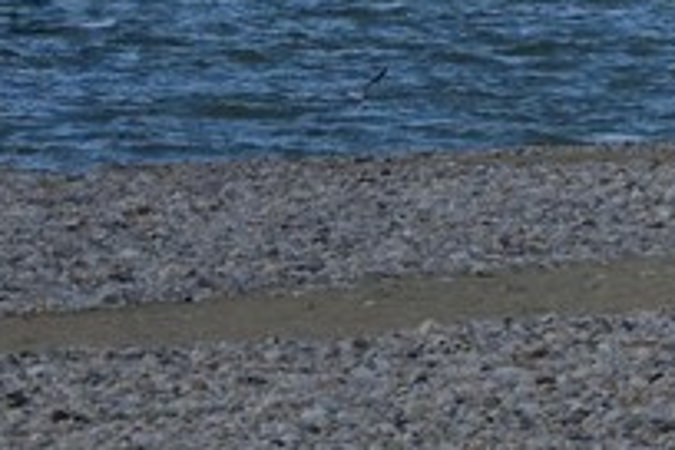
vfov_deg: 0.9
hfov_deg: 1.3
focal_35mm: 1570
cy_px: -877
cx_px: 2419
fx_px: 29435
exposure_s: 1/320
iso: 200
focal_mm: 200
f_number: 10
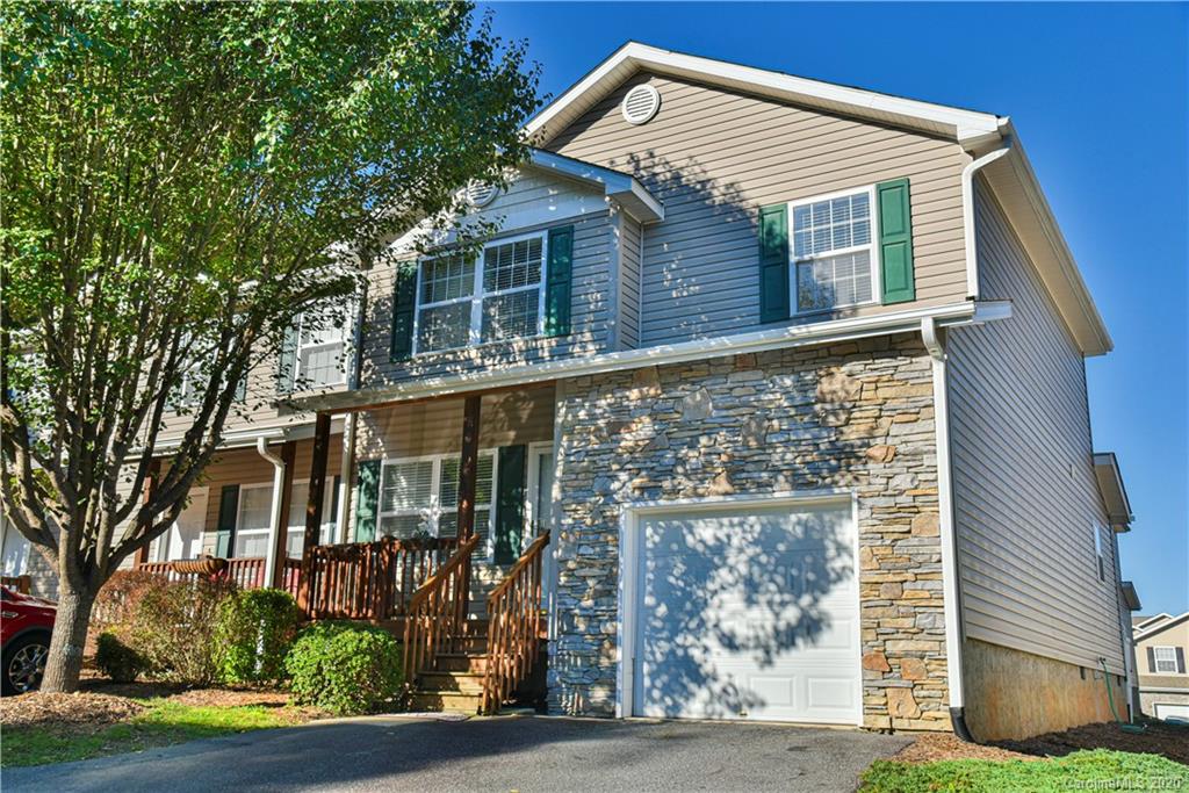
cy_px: 396
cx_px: 594
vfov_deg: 38.9
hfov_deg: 55.8
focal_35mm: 34
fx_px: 1123
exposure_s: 1/320
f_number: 9
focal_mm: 34
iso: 500
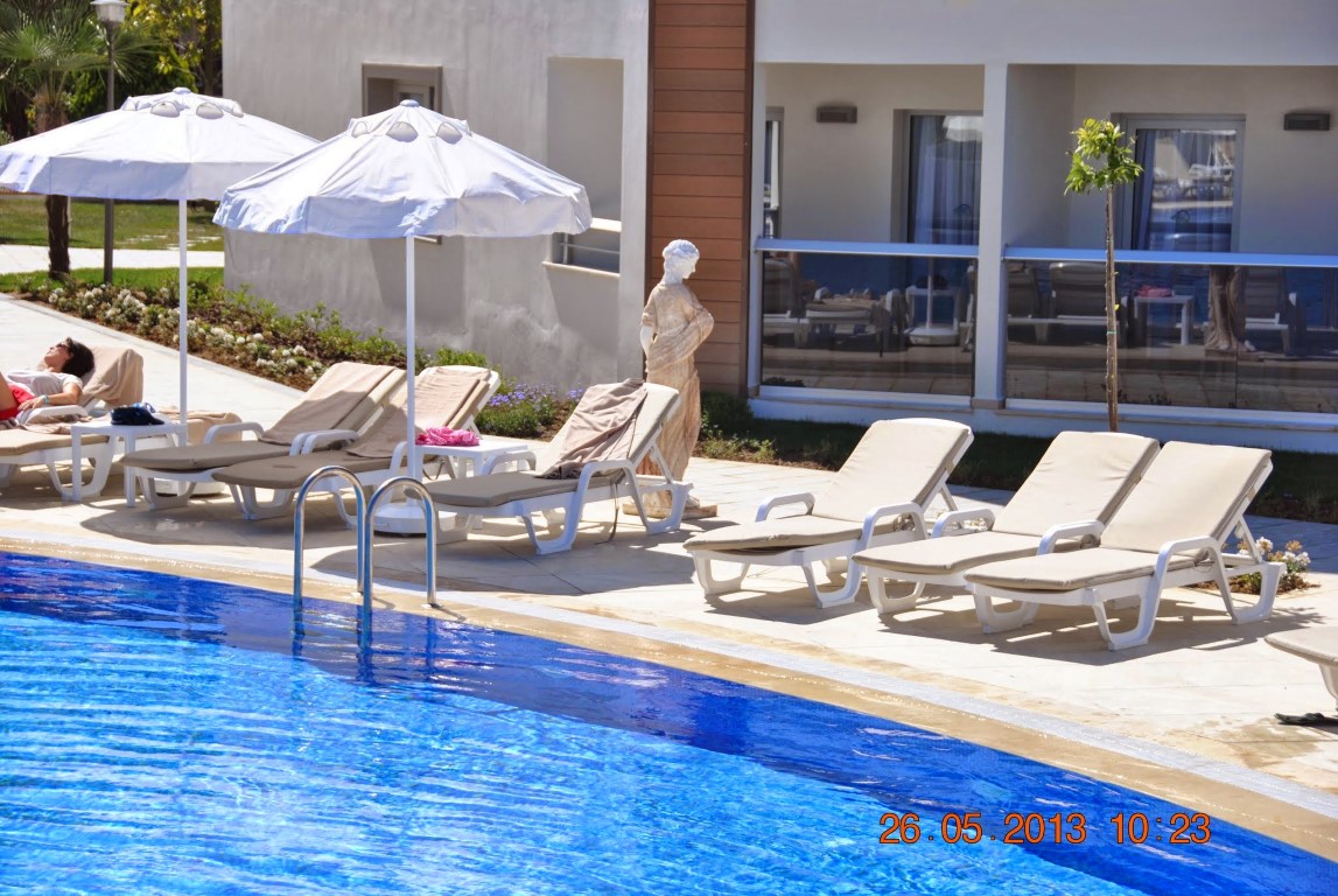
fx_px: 3907
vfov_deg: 13.1
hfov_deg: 19.4
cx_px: 669
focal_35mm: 105
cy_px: 448
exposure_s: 1/500
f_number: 5.6
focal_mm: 70
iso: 100
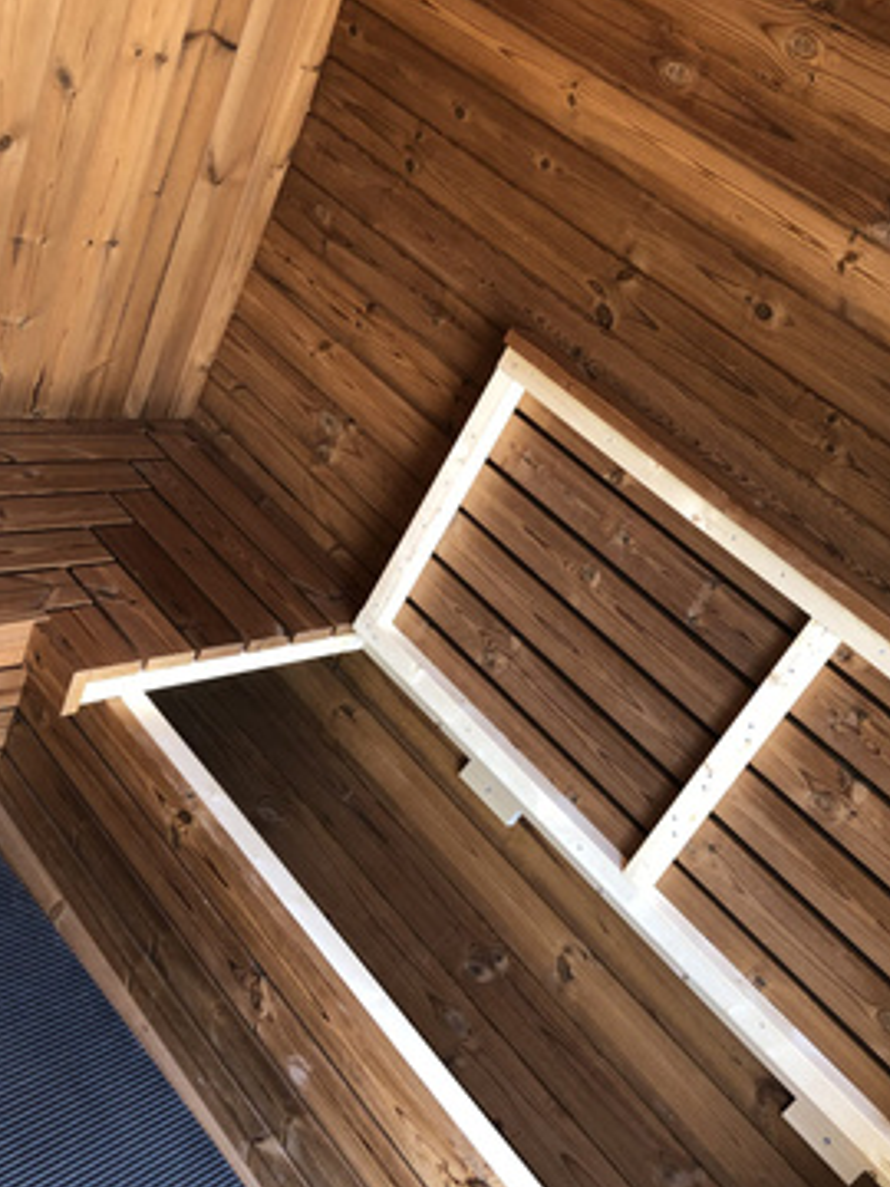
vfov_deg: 52.6
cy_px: 623
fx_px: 1200
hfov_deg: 40.7
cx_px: 475
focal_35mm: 35
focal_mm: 3.99
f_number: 1.8
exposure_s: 1/24
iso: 40
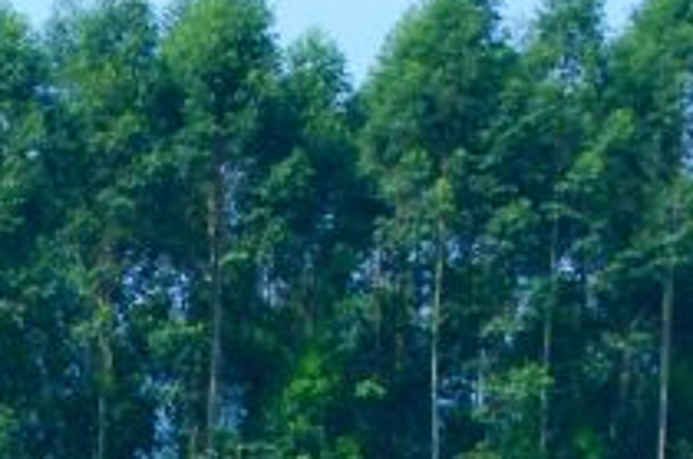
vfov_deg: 7.9
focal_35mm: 166
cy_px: 915
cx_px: -502
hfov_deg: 11.6
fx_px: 3188
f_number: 11
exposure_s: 1/125
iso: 200
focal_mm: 23.13
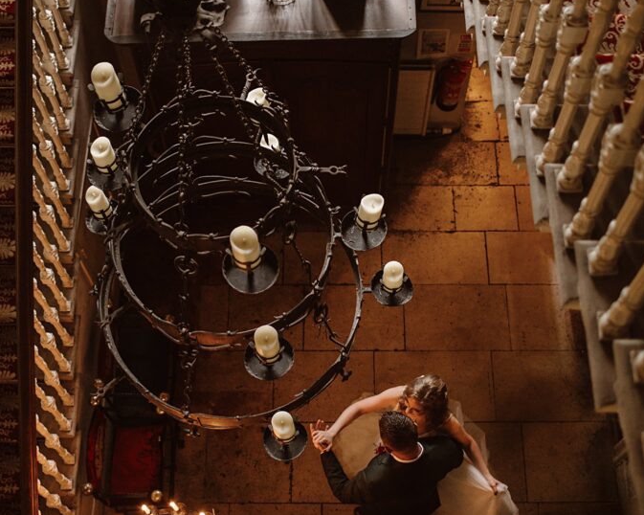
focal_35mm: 50
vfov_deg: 30.2
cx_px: 324
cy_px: 265
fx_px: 953
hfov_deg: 37.3
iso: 800
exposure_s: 1/250
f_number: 1.8
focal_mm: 35
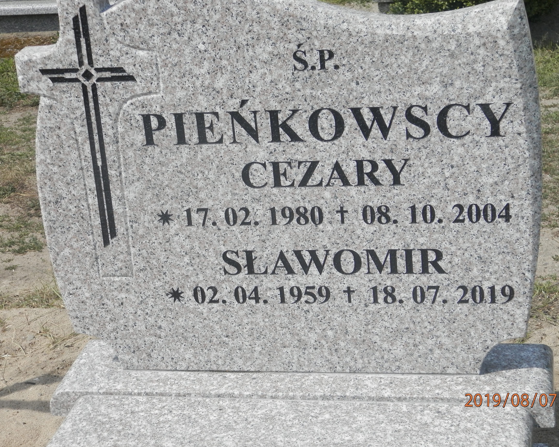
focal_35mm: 71
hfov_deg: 26.8
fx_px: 1175
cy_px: 224
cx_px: 294
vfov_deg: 21.6
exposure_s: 1/160
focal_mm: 12.2
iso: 100
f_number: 11.4
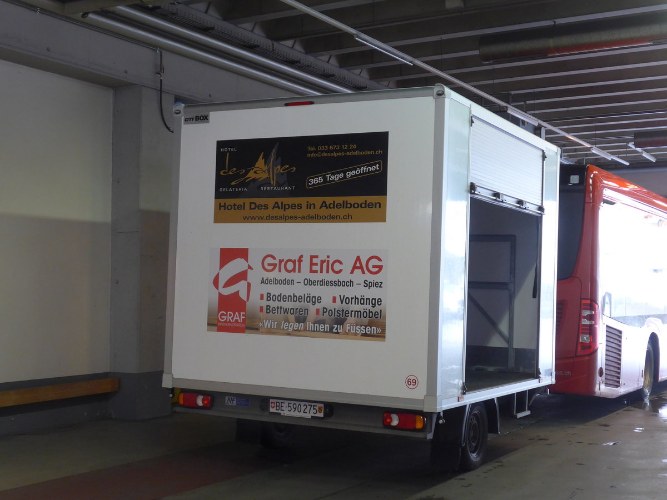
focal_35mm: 52
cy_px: 250
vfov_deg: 28.0
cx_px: 334
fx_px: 1002
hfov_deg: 36.8
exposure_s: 1/20
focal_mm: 10.7
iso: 400
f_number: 3.3
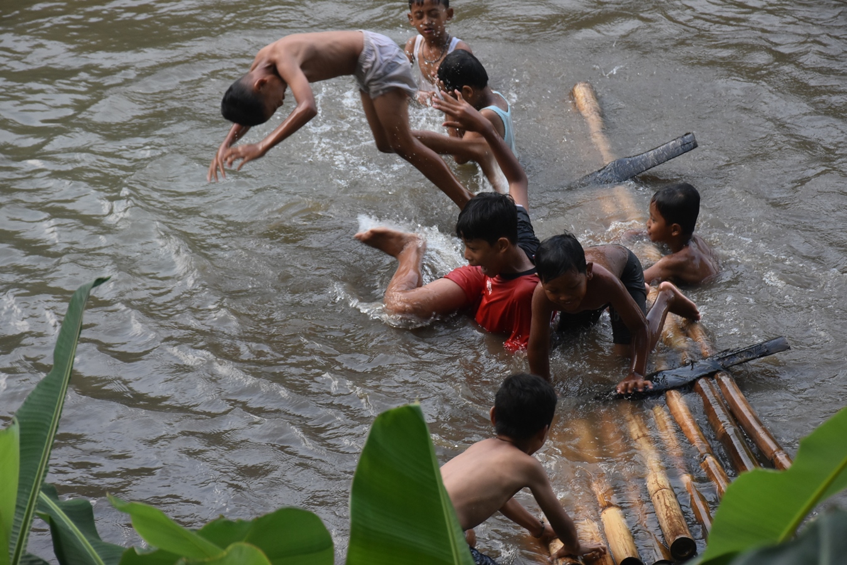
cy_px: 282
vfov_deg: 9.6
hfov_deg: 14.4
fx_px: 3353
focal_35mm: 142
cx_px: 424
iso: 800
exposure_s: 1/200
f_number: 7.1
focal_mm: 95
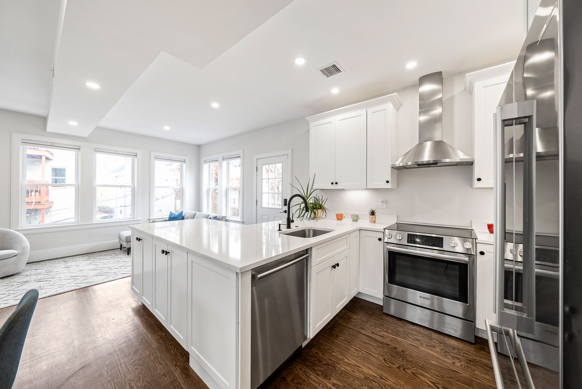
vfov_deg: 90.1
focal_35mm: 12
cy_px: 194
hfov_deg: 112.6
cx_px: 291
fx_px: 194
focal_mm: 12
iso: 800
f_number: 8
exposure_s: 1/15
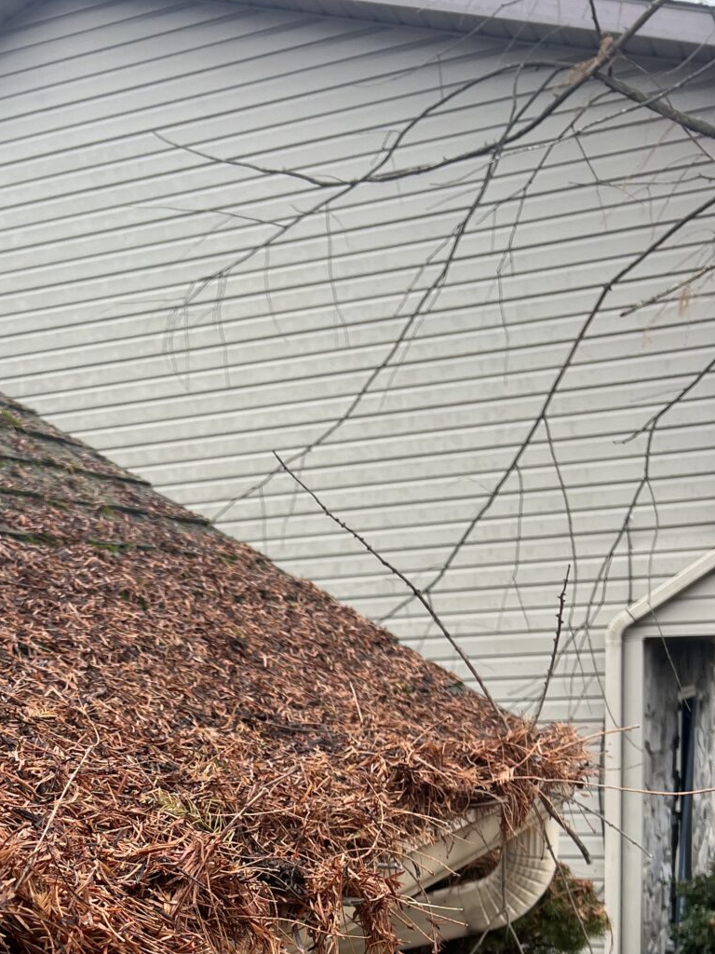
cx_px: 122
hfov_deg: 27.4
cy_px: 891
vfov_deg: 34.4
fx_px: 1432
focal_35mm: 52
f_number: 1.5
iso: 64
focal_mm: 5.7
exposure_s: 1/138
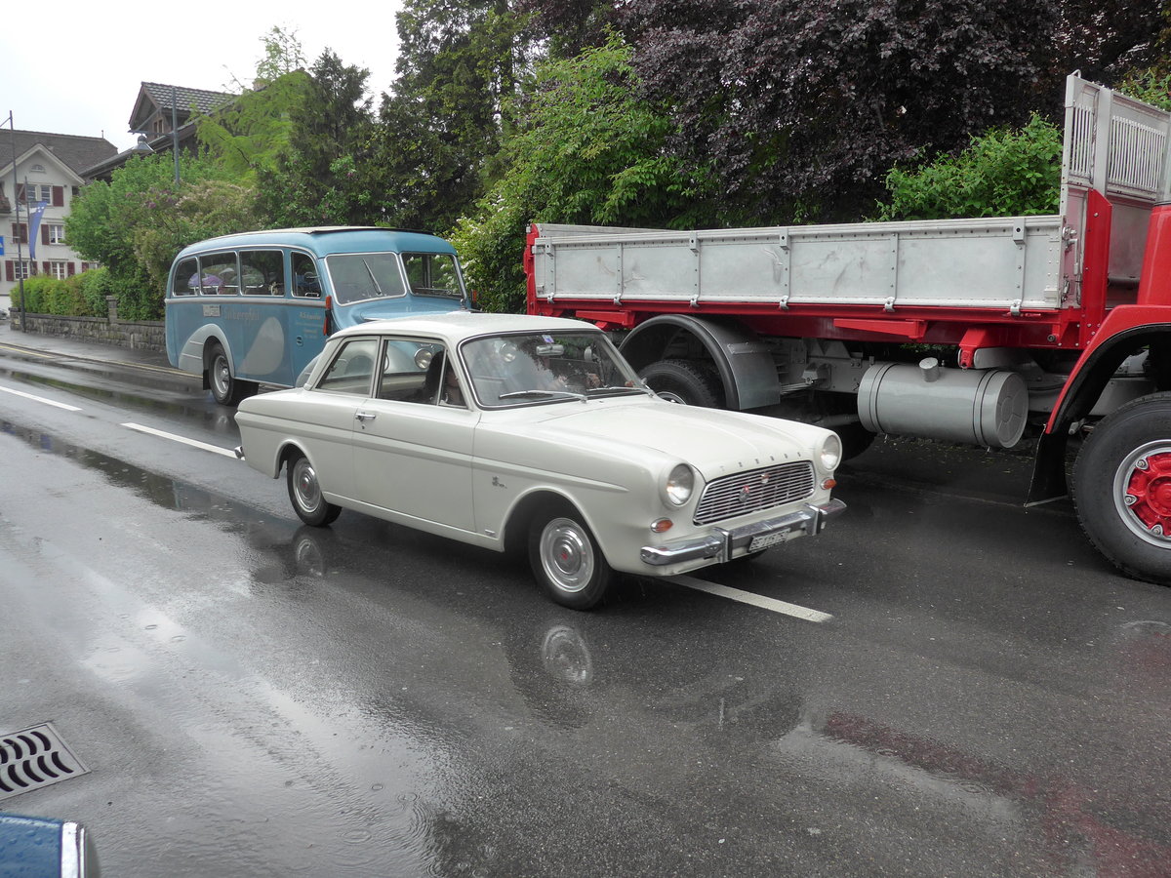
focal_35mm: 29
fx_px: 981
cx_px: 586
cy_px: 439
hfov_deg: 61.7
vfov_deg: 48.2
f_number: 2.8
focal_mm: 6
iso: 160
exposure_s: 1/250
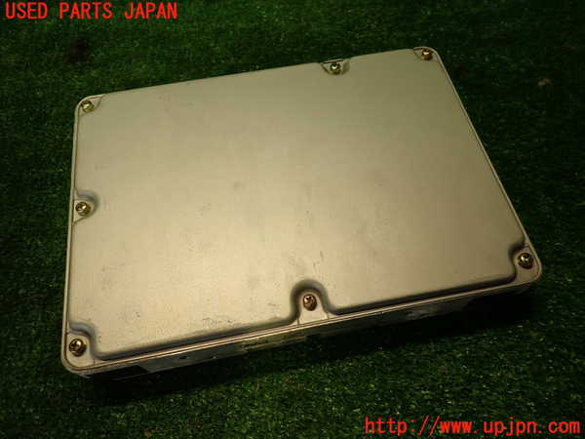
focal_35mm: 25
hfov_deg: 69.4
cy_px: 220
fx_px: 422
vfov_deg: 54.9
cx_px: 292
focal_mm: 4.5
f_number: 2
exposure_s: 1/60
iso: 125
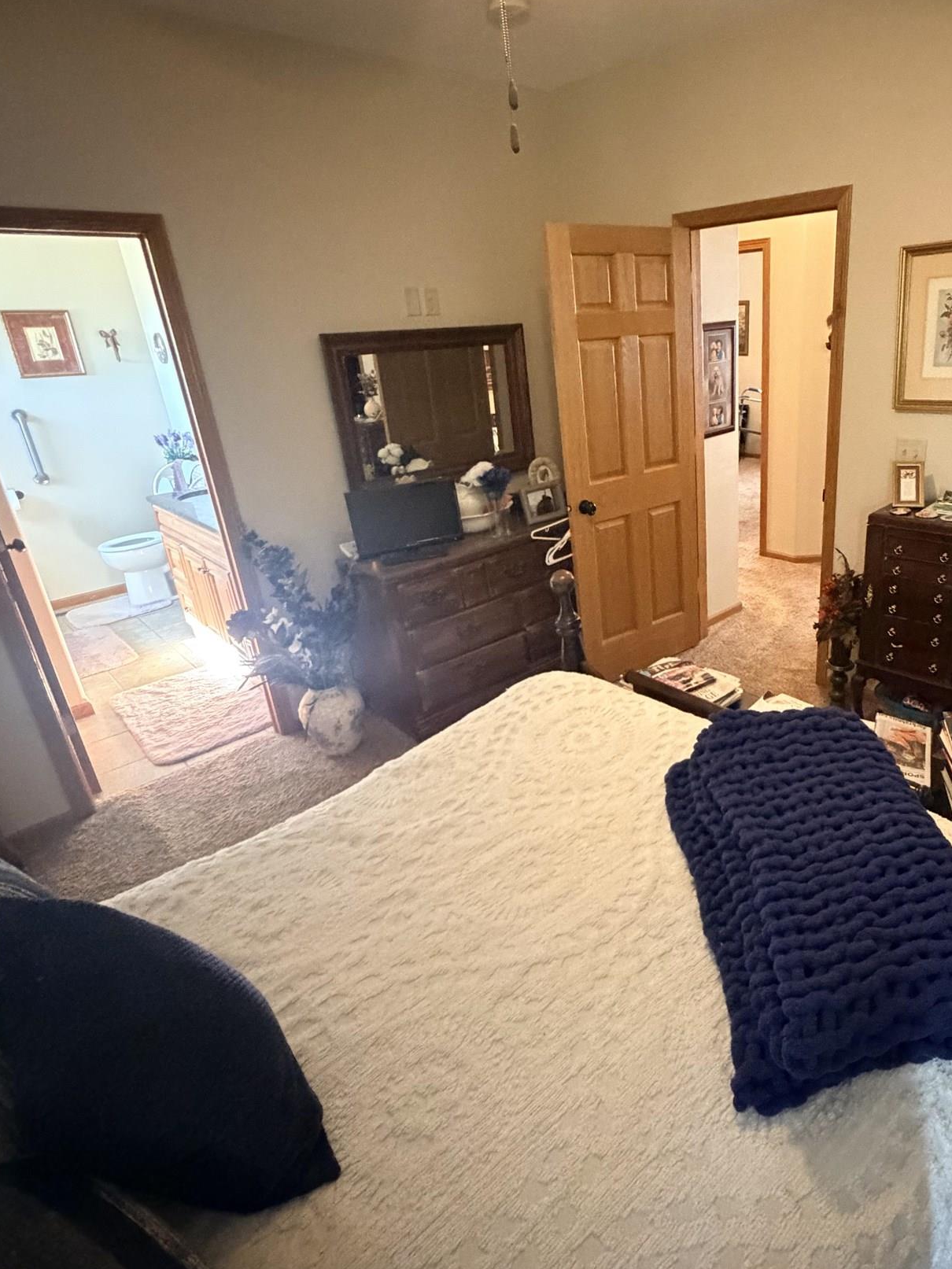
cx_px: 651
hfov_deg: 63.9
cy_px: 609
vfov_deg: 81.7
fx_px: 733
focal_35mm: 20
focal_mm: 2.22
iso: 1250
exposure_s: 1/40
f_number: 2.2
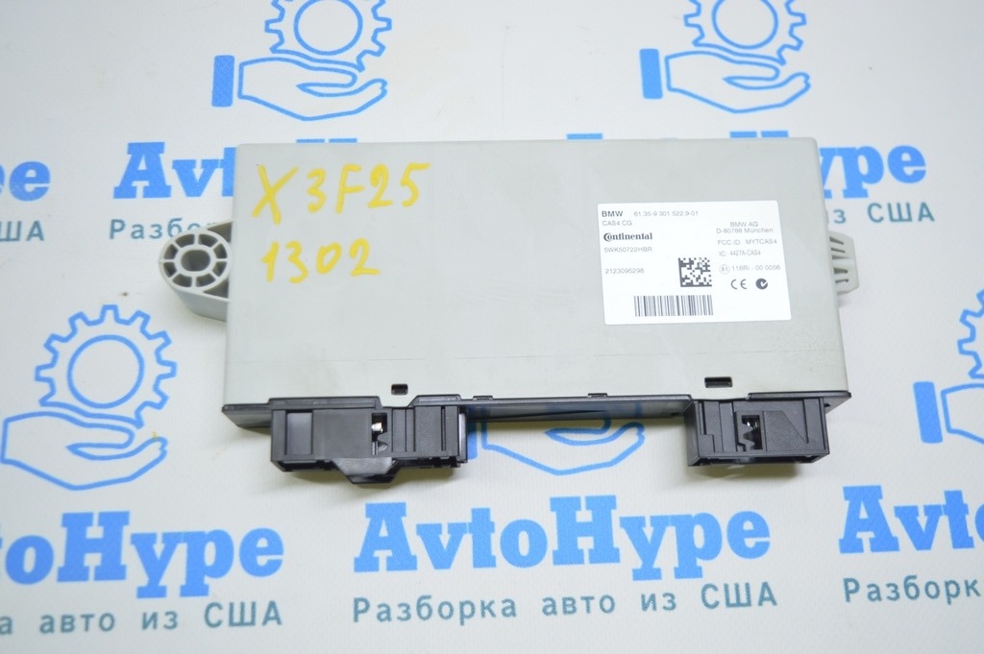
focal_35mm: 39
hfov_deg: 49.6
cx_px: 492
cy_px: 327
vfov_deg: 34.2
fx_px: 1065
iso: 400
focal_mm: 26
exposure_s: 1/50
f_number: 4
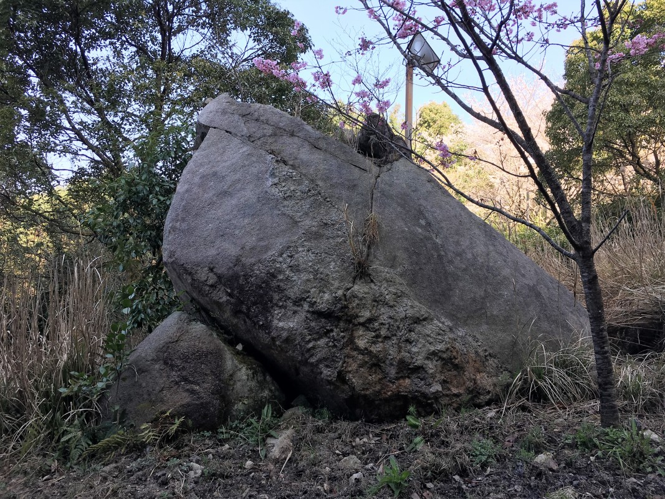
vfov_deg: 48.2
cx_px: 332
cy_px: 250
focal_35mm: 29
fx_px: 557
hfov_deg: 61.7
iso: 25
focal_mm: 4.15
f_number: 2.2
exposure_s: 1/199
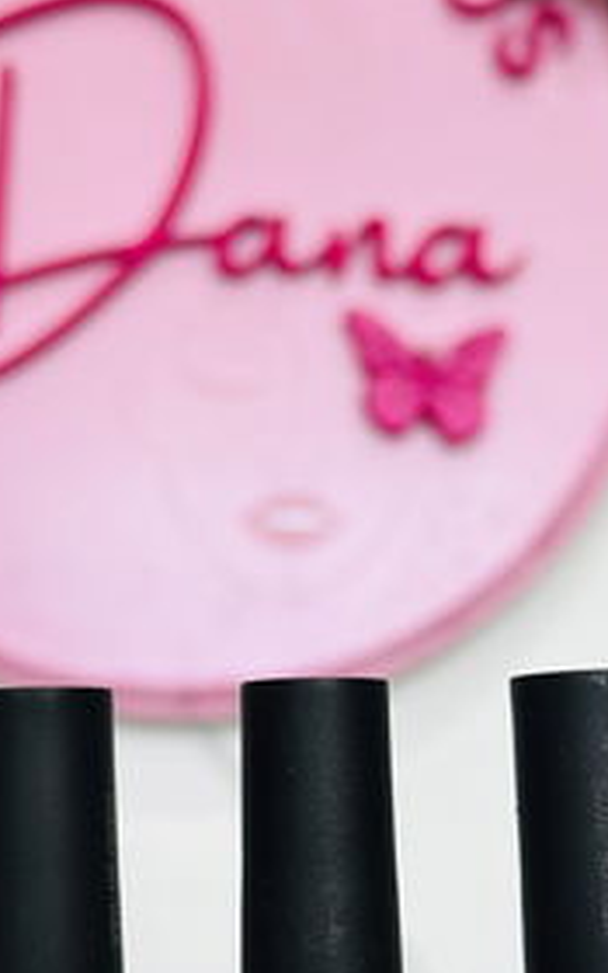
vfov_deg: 21.4
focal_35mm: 97
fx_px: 2572
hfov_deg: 13.4
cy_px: 499
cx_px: 170
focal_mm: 6.86
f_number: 1.78
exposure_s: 1/69
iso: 125
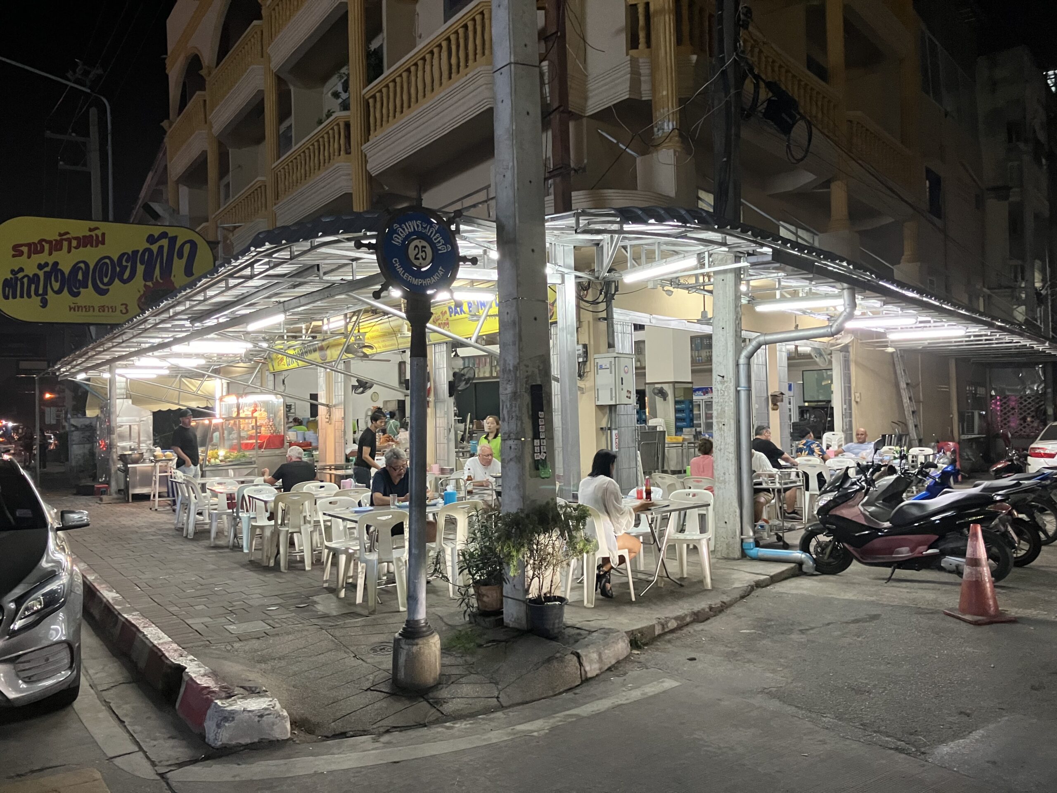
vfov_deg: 49.7
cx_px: 528
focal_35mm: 28
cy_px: 396
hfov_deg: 63.4
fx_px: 855
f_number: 1.8
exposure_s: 1/33
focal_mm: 3.99
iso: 320
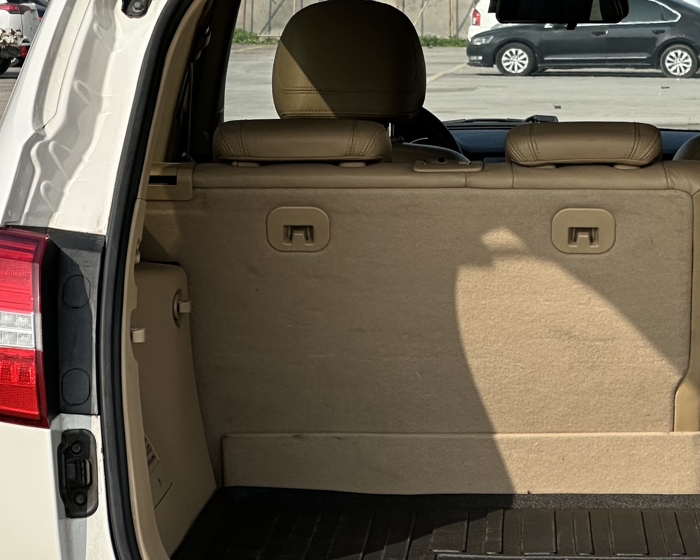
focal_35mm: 182
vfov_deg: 8.5
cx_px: 560
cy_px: 174
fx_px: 3771
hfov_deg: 10.6
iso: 32
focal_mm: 9
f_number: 2.8
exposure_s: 1/727
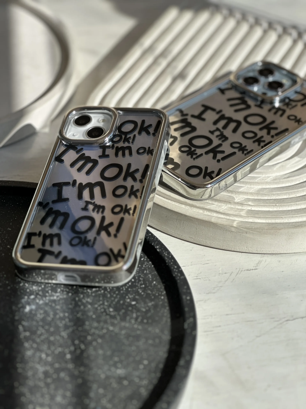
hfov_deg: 19.1
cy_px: 204
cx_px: 153
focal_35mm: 77
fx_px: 908
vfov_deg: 25.3
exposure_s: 1/758
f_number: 2.8
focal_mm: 9
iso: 32
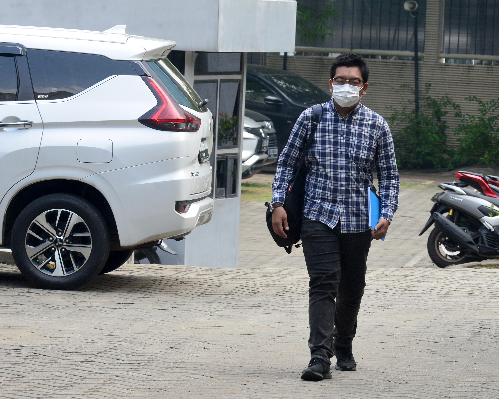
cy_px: 199
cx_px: 286
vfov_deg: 8.8
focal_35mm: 175
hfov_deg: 11.0
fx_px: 2584
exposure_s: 1/160
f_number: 13
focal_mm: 155
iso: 800
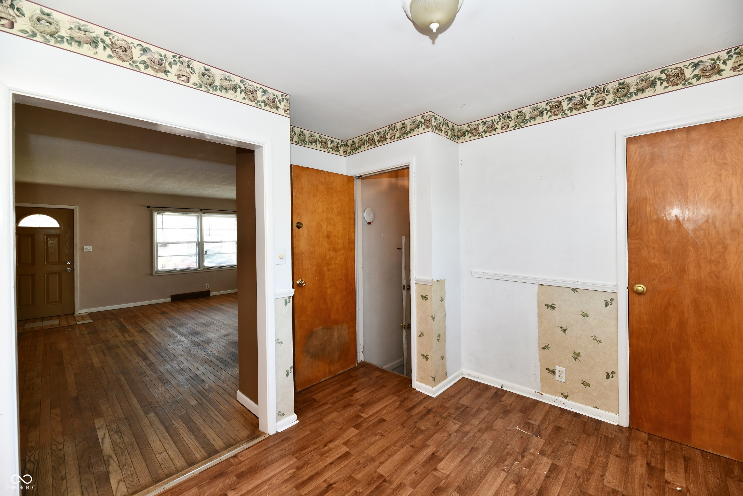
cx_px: 372
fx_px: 289
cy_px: 248
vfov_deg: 81.2
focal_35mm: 14
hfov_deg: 104.3
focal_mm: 14
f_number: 6.3
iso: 640
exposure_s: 1/60
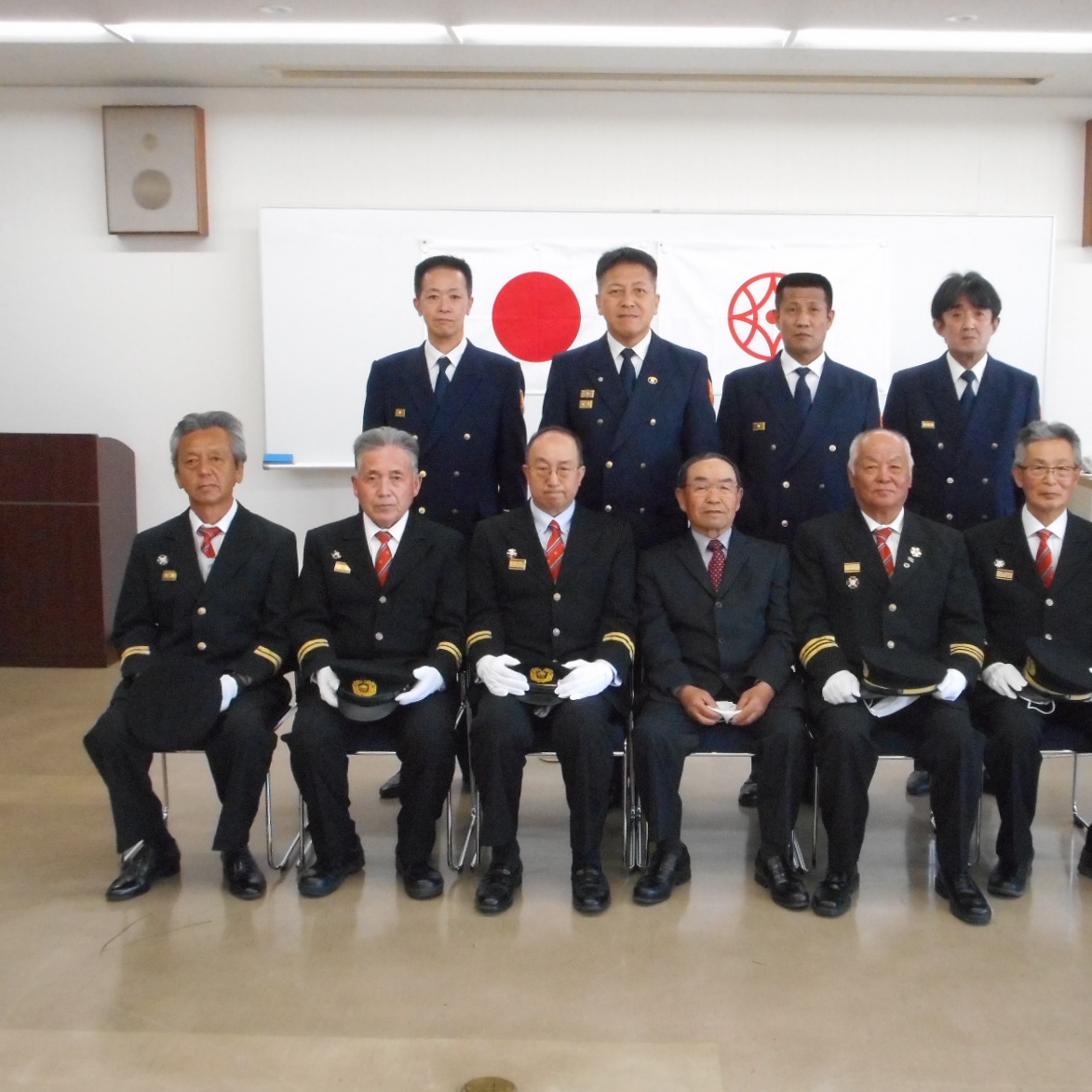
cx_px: 652
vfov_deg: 40.9
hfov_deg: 40.8
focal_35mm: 41
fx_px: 1463
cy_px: 535
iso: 800
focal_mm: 6
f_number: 4.2
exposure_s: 1/100
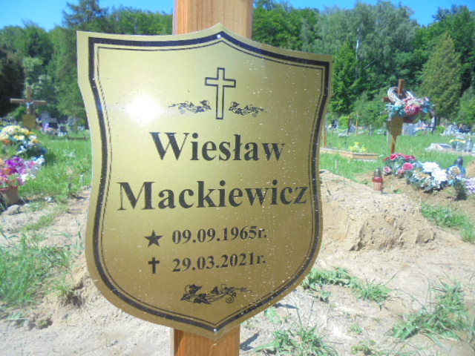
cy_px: 178
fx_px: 357
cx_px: 238
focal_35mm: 26
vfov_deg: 53.1
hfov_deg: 67.3
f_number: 3.5
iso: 100
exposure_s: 1/500
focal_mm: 4.6
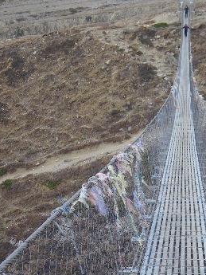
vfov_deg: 30.2
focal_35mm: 63
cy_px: 204
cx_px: 181
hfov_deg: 22.8
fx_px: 500
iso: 50
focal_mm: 6.1
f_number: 3.8
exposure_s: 1/60
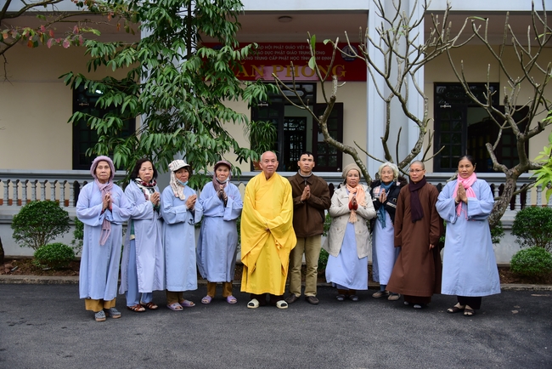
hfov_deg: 55.8
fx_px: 522
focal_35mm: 34
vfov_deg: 38.9
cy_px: 184
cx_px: 276
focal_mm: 34
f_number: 4
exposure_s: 1/320
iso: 1000
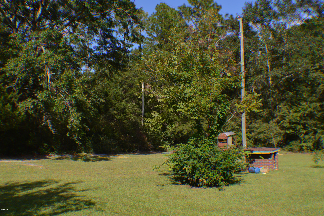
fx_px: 405
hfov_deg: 43.6
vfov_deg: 29.8
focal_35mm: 45
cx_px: 162
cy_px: 108
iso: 100
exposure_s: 1/200
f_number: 7.1
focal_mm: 30
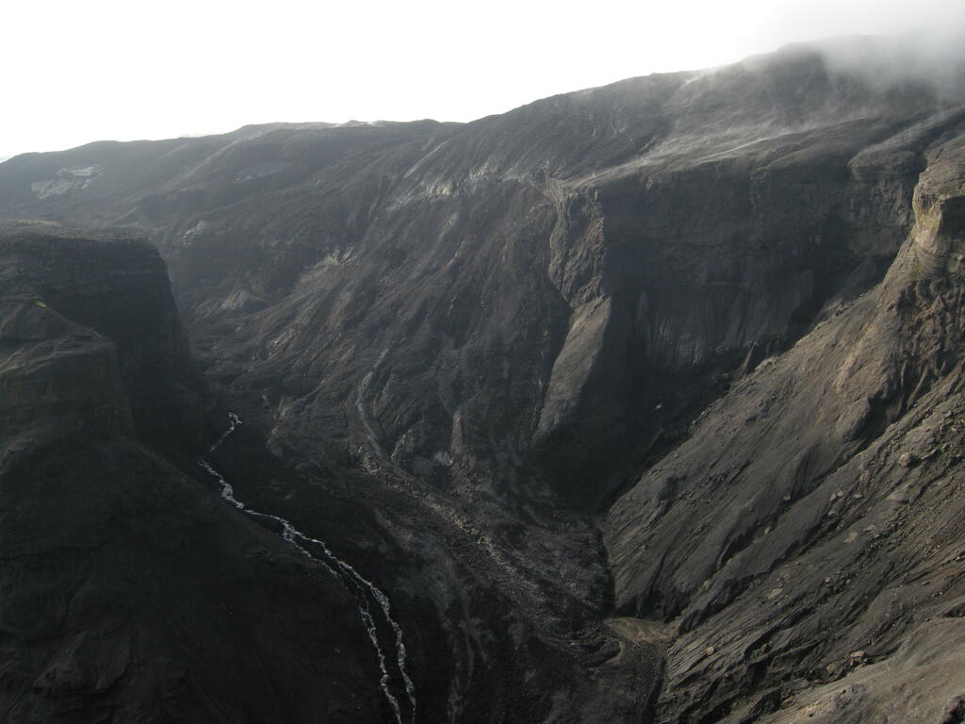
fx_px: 976
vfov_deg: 40.7
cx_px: 482
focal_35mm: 35
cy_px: 362
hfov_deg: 52.6
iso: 100
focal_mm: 7.5
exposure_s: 1/275
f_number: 4.8
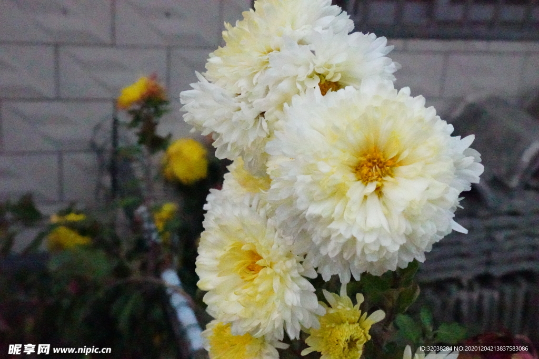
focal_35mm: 50
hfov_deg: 40.0
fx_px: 741
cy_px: 180
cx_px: 270
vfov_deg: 27.3
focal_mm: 33
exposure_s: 1/4000
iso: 64000
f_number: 13
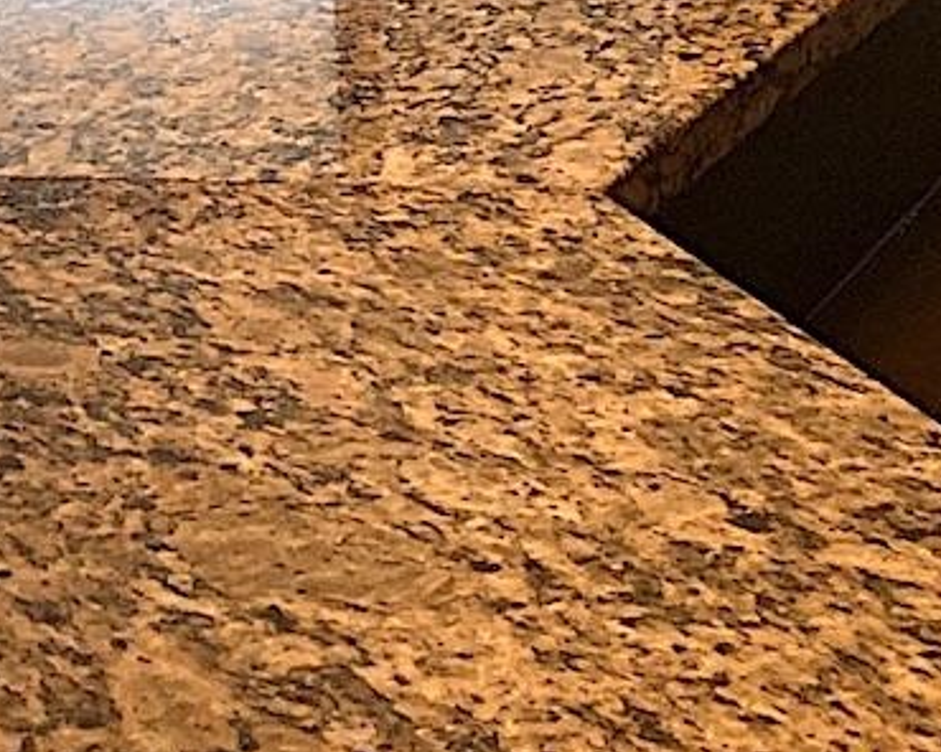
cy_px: -610
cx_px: -371
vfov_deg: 10.8
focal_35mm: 133
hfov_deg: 13.8
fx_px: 3704
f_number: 1.8
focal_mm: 3.99
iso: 25
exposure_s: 1/120
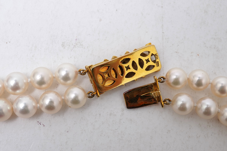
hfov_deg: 37.5
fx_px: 334
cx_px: 125
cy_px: 71
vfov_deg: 25.5
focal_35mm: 53
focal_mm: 30
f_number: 20
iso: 400
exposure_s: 1/125
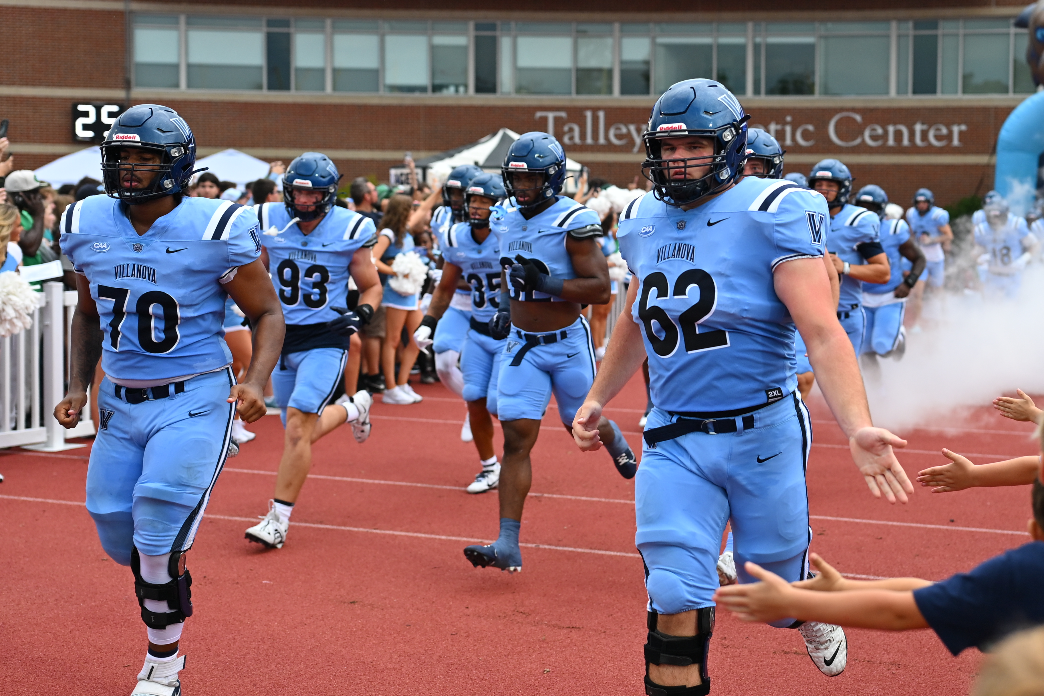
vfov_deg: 23.4
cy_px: 290
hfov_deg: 34.2
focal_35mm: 58
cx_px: 697
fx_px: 1682
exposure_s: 1/2000
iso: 450
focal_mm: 35
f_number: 2
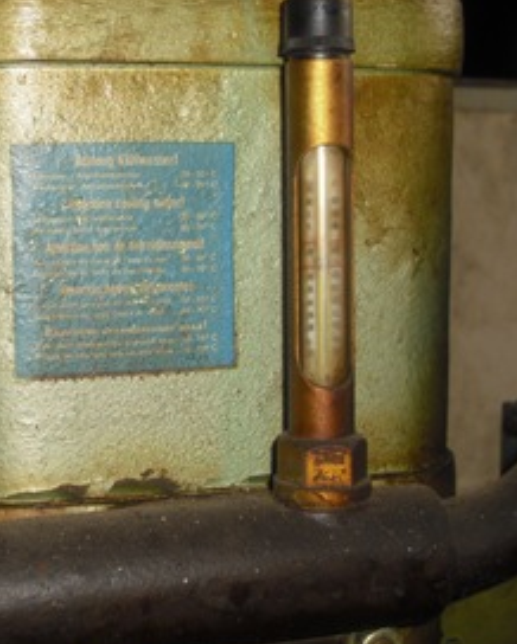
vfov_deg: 30.9
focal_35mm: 61
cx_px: 142
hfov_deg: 24.8
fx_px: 1165
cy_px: 277
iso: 100
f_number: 2.8
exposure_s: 1/60
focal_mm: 6.2
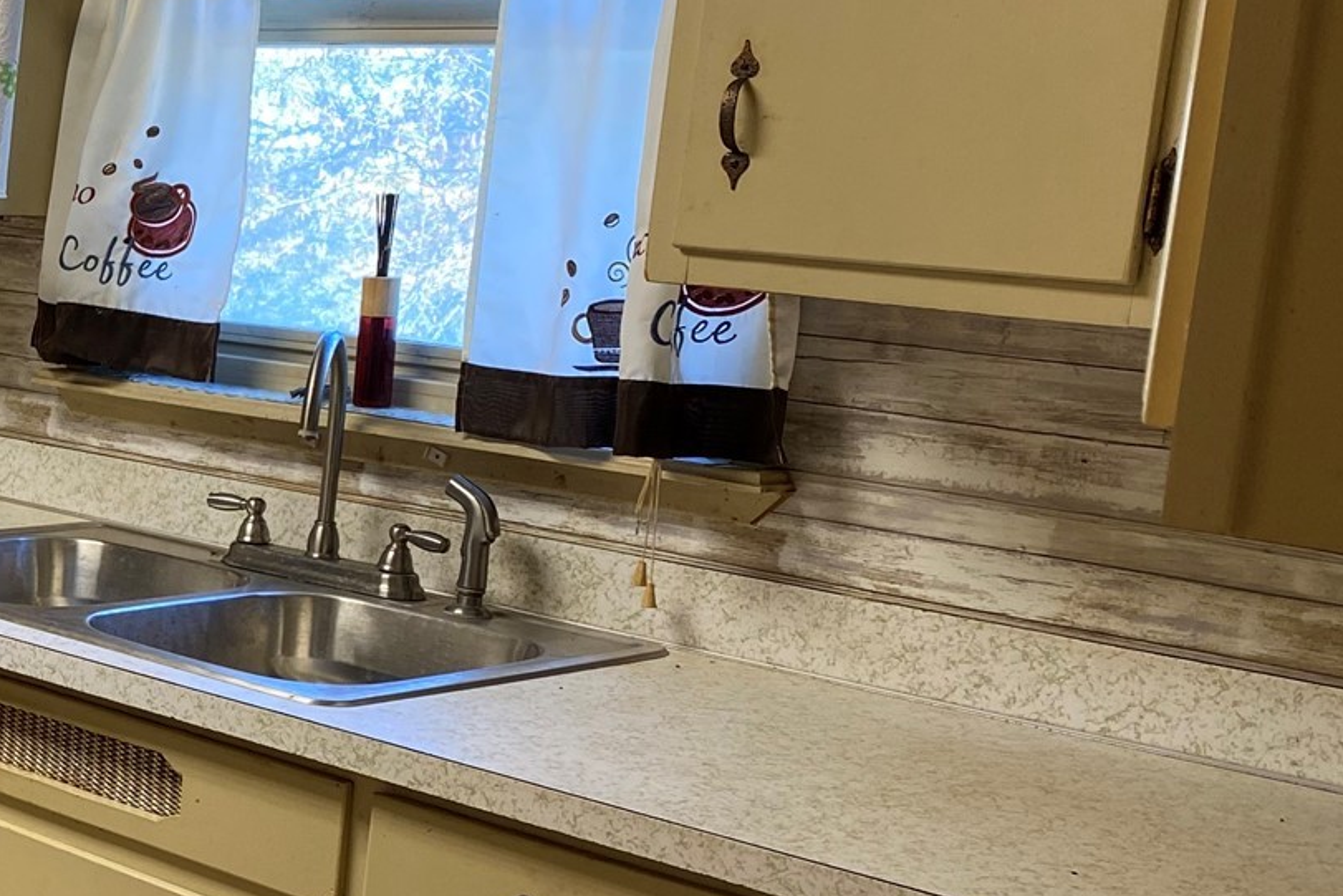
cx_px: -190
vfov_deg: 21.2
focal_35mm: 64
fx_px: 2388
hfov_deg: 28.1
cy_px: 517
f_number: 1.8
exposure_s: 1/60
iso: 64
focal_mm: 4.25
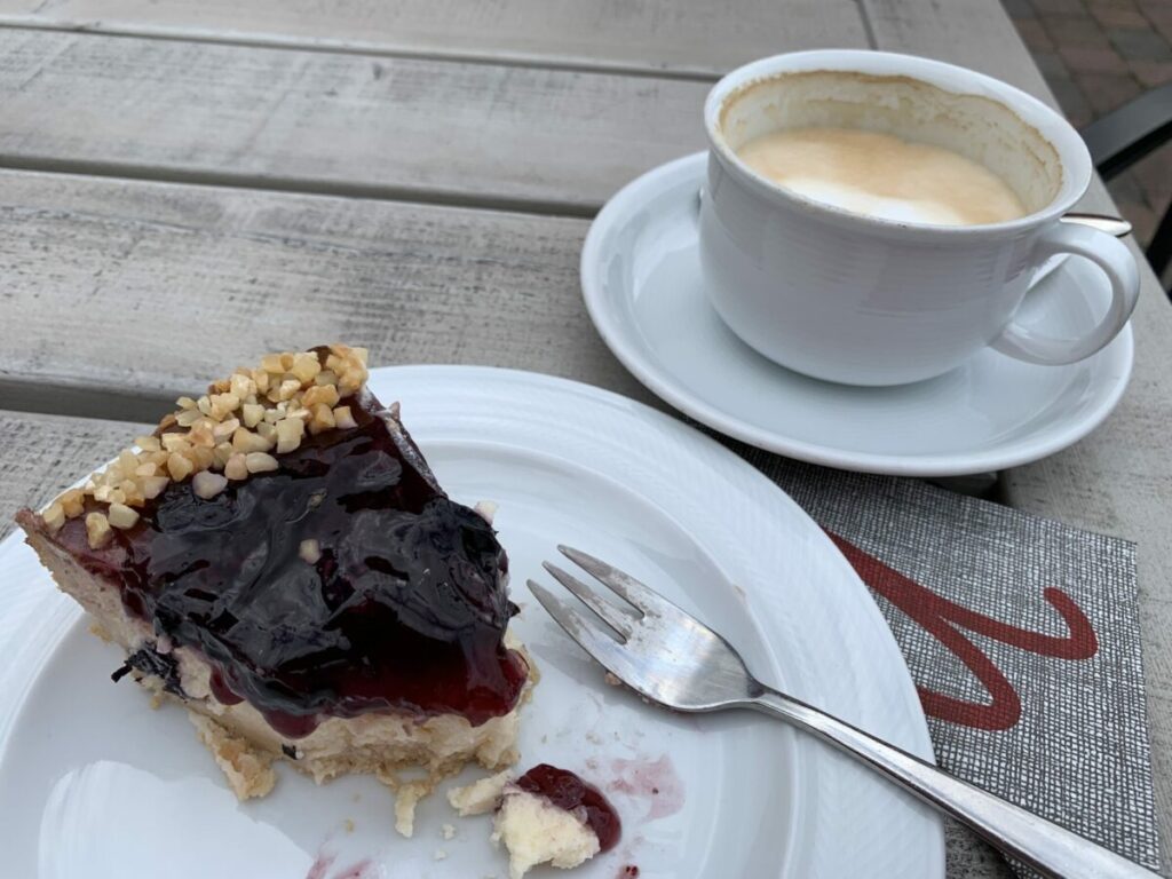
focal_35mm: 26
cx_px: 586
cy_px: 440
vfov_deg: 53.1
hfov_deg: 67.3
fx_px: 880
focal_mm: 4.25
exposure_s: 1/1266
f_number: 1.8
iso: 25
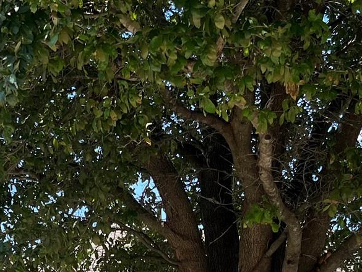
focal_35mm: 91
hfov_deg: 21.5
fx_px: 952
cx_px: 122
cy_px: 278
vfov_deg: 15.9
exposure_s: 1/1199
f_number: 1.6
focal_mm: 5.1
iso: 50
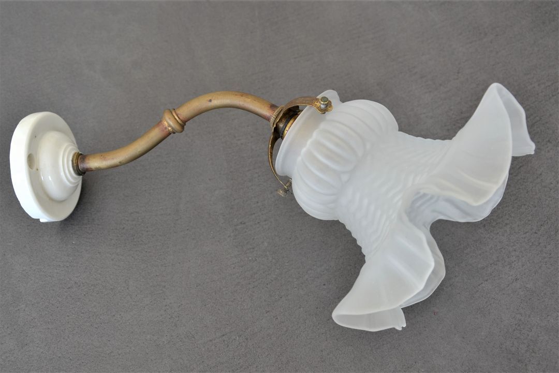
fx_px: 745
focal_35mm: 48
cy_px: 186
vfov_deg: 28.1
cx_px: 280
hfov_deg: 41.1
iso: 400
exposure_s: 1/125
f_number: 5.6
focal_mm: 32
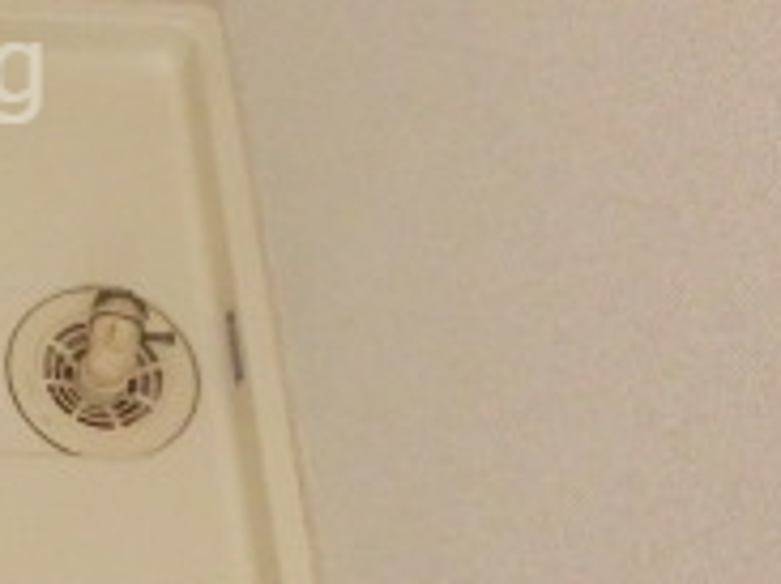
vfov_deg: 17.3
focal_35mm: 84
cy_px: 72
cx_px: -226
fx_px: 1894
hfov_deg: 21.2
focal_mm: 4.24
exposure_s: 1/50
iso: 800
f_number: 3
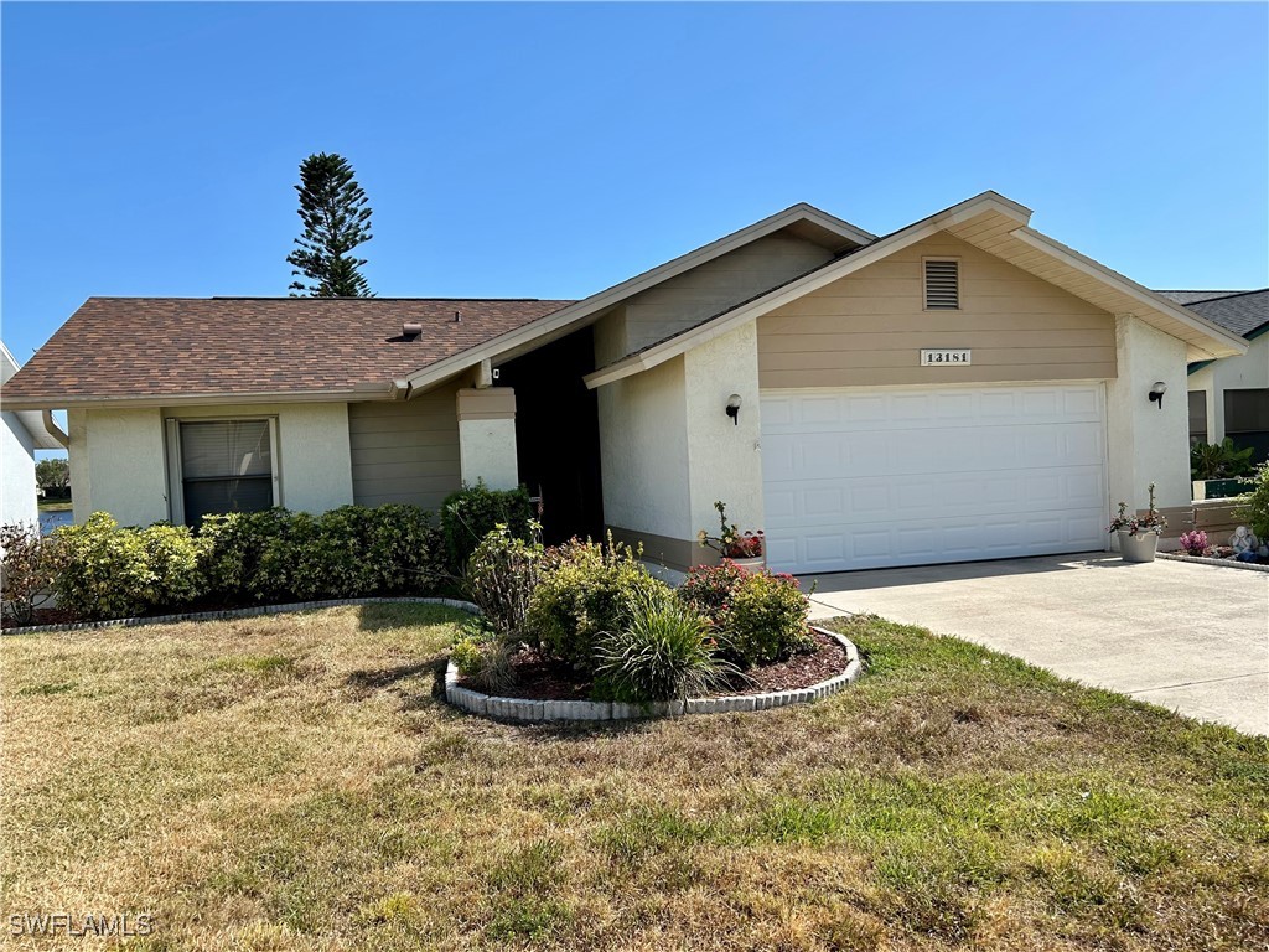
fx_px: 953
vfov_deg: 53.1
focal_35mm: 26
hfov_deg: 67.3
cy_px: 476
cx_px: 634
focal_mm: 5.7
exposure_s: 1/3968
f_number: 1.5
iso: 50
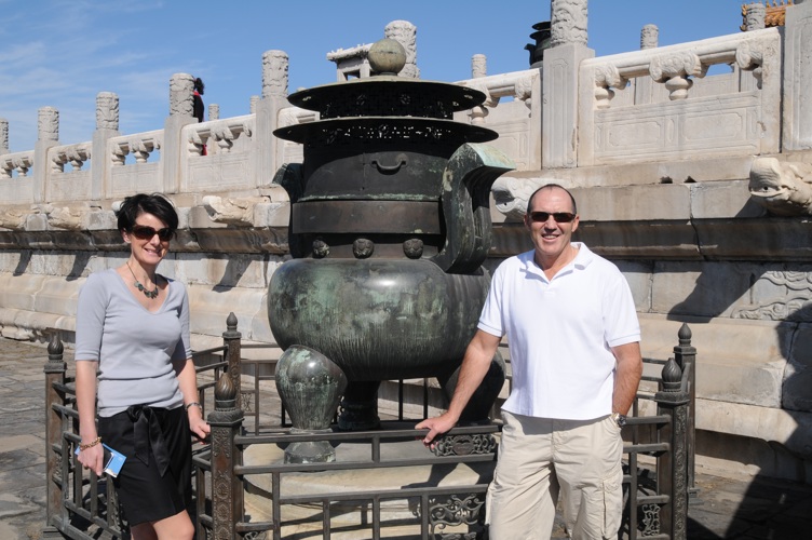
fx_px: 879
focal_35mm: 39
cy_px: 270
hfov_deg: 49.6
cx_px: 406
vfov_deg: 34.1
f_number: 10
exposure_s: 1/400
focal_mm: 26
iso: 200
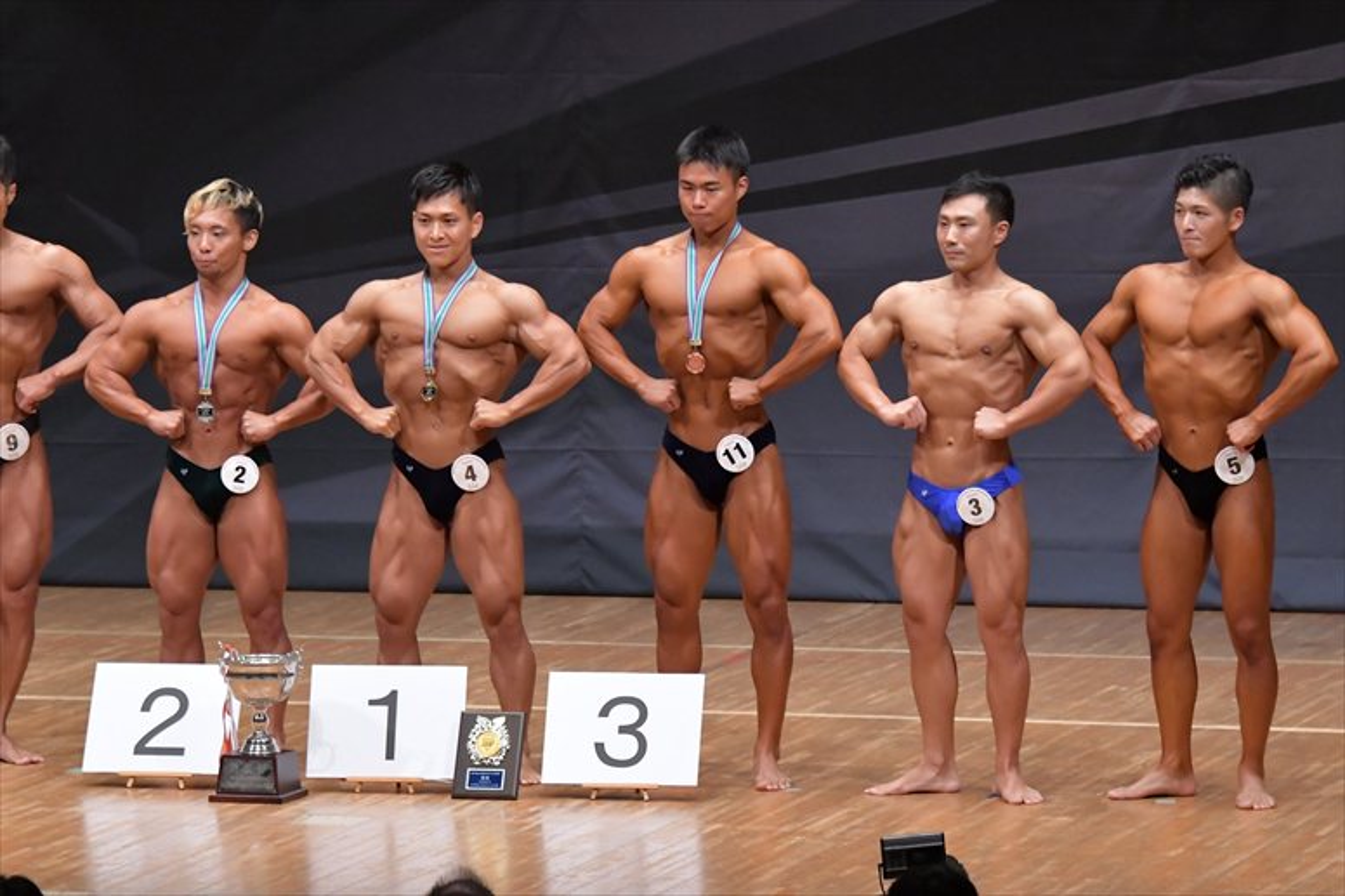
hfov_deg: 9.2
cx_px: 672
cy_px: 448
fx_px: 8402
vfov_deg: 6.1
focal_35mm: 225
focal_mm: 150
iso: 6400
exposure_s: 1/400
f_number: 5.6
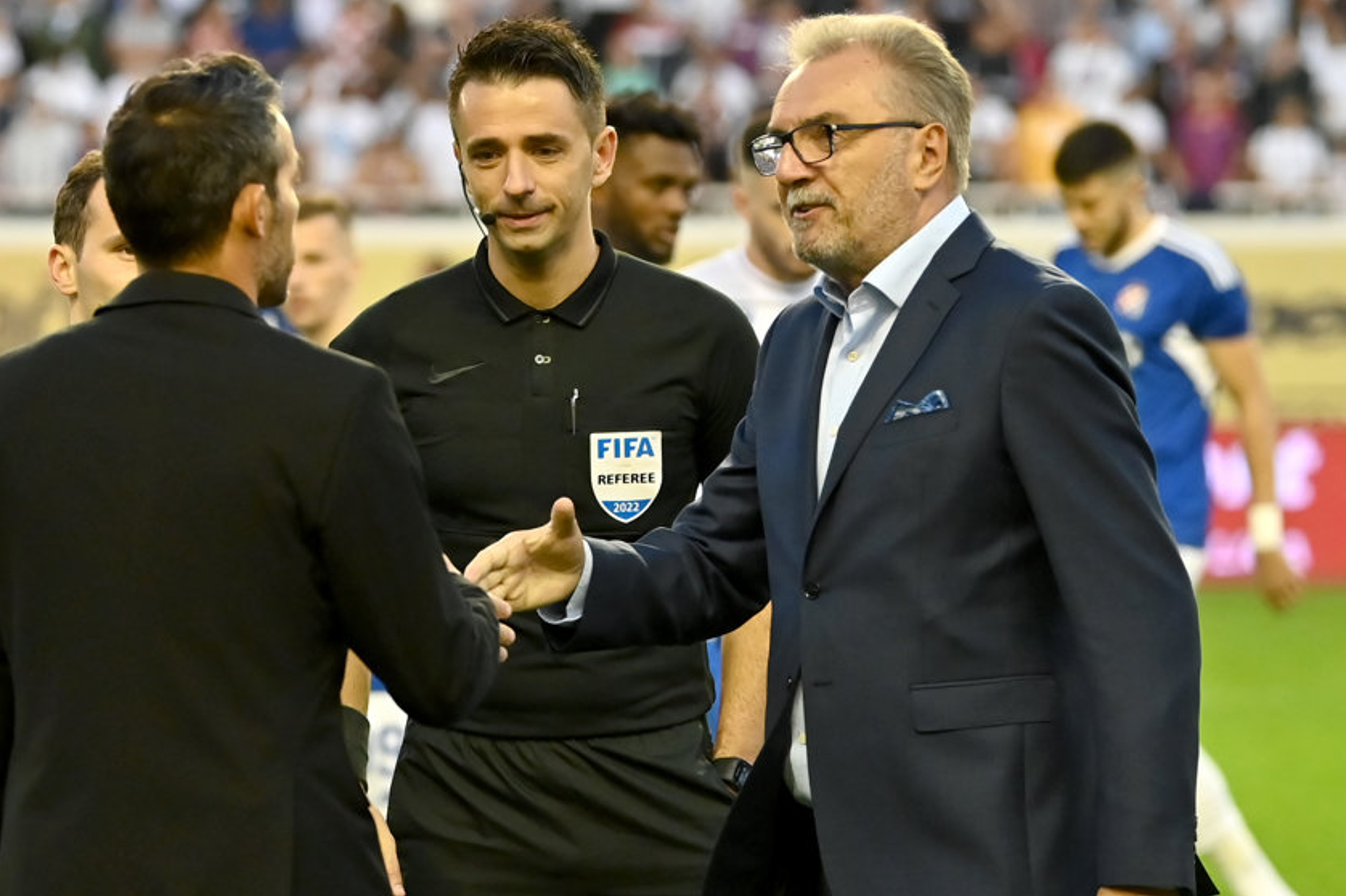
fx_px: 6690
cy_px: 585
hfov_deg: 11.5
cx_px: 498
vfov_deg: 7.7
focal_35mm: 179
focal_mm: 125
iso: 2000
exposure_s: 1/1250
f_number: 2.8
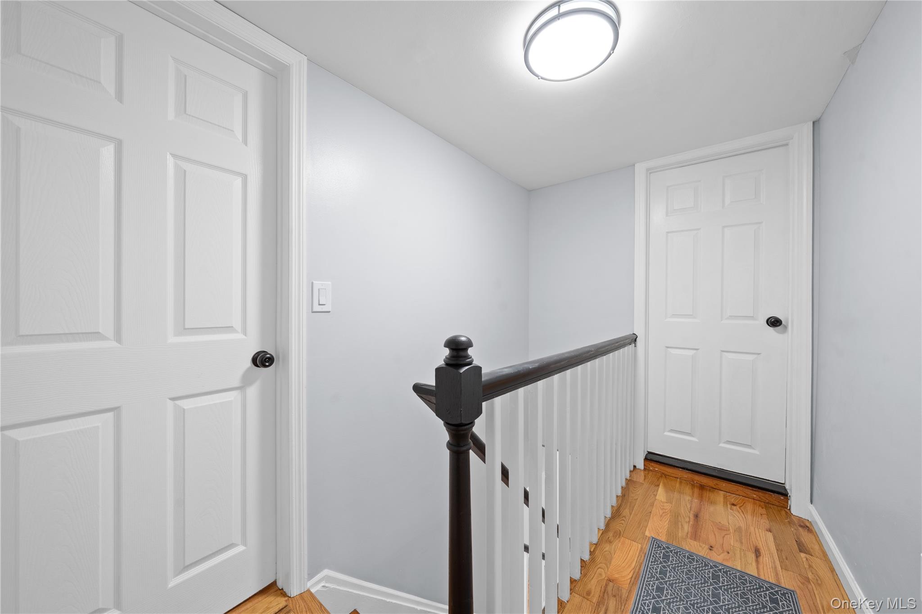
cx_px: 461
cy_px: 307
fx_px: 307
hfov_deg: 112.6
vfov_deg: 90.0
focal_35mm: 12
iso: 250
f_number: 8
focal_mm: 12
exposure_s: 1/2
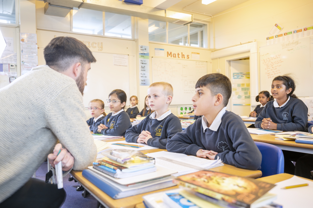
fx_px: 265
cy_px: 104
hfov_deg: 61.1
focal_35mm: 30
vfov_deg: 42.9
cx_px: 156
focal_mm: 30.5
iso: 320
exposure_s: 1/40
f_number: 4
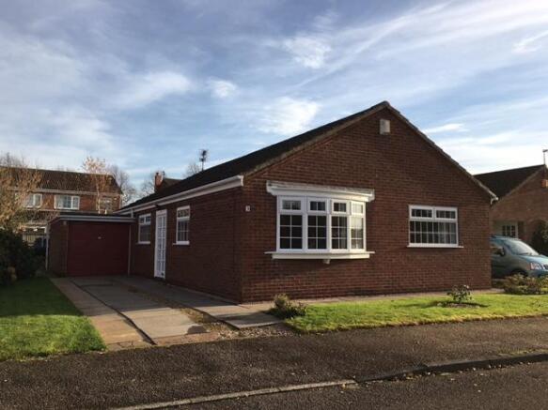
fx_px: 459
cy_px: 205
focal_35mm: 29
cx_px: 274
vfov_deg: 48.2
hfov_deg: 61.7
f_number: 2.2
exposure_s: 1/874
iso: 25
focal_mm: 4.15
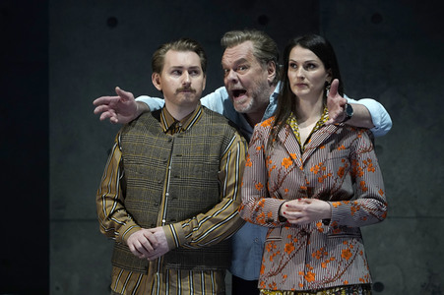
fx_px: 5201
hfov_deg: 4.9
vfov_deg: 3.3
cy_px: 148
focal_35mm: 422
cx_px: 222
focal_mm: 422
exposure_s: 1/160
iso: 3200
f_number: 6.3
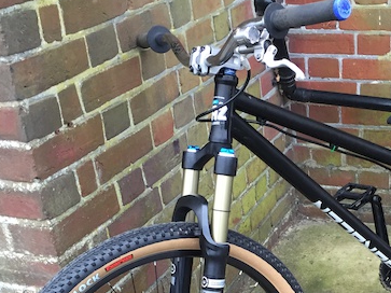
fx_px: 723
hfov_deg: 29.5
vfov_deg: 22.3
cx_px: 320
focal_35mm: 64
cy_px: 273
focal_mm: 4.15
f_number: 2.2
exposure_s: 1/30
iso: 50
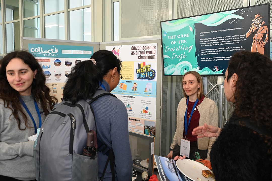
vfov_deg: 41.7
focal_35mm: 32
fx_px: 238
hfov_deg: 59.5
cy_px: 90
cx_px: 136
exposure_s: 1/125
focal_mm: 31.5
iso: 1600
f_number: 5.6
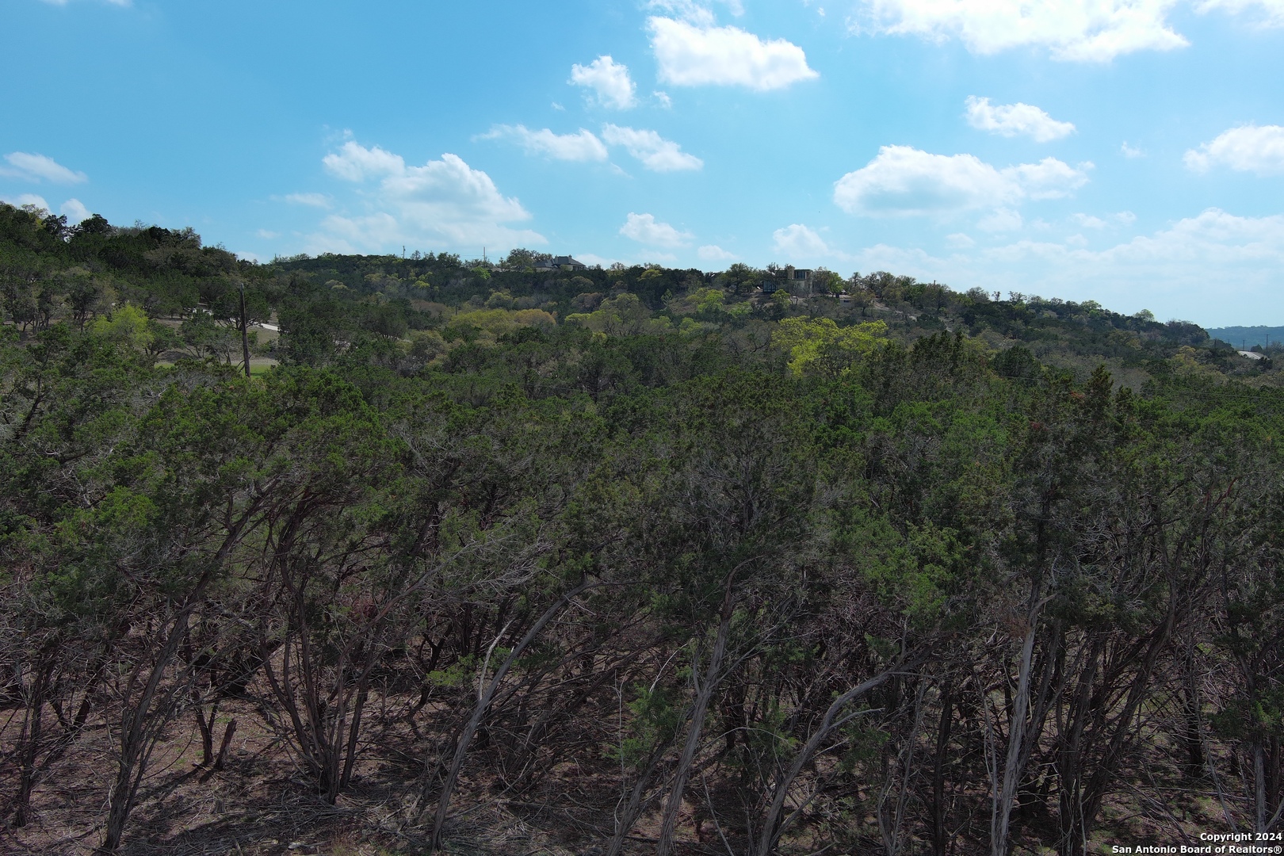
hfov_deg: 63.7
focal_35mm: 29
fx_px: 1034
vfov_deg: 45.0
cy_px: 428
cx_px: 642
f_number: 2.8
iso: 102
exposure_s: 1/3115
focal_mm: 10.57
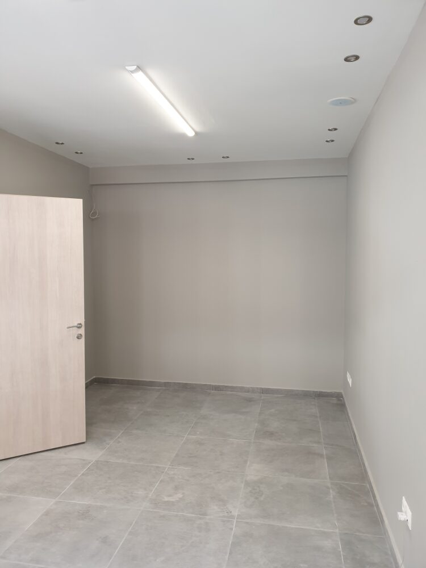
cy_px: 284
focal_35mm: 26
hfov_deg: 53.1
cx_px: 213
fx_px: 427
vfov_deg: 67.3
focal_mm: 4.3
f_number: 2.4
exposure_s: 1/50
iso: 100
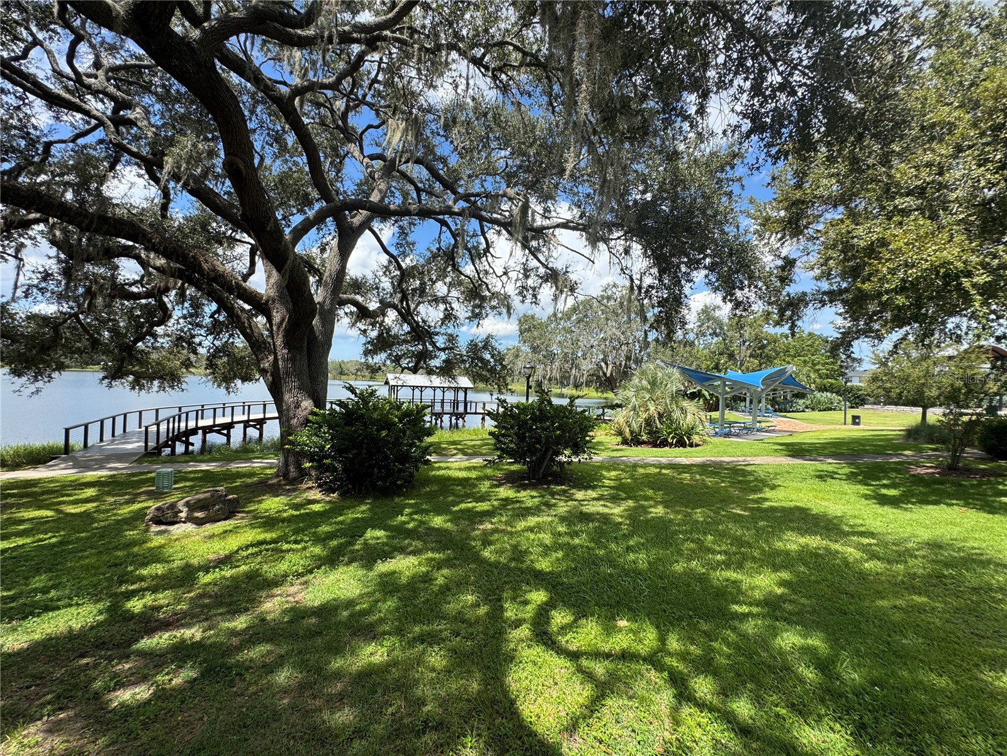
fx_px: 407
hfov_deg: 102.1
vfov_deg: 85.7
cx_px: 504
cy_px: 378
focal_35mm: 14
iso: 40
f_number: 2.2
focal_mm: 2.22
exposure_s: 1/821
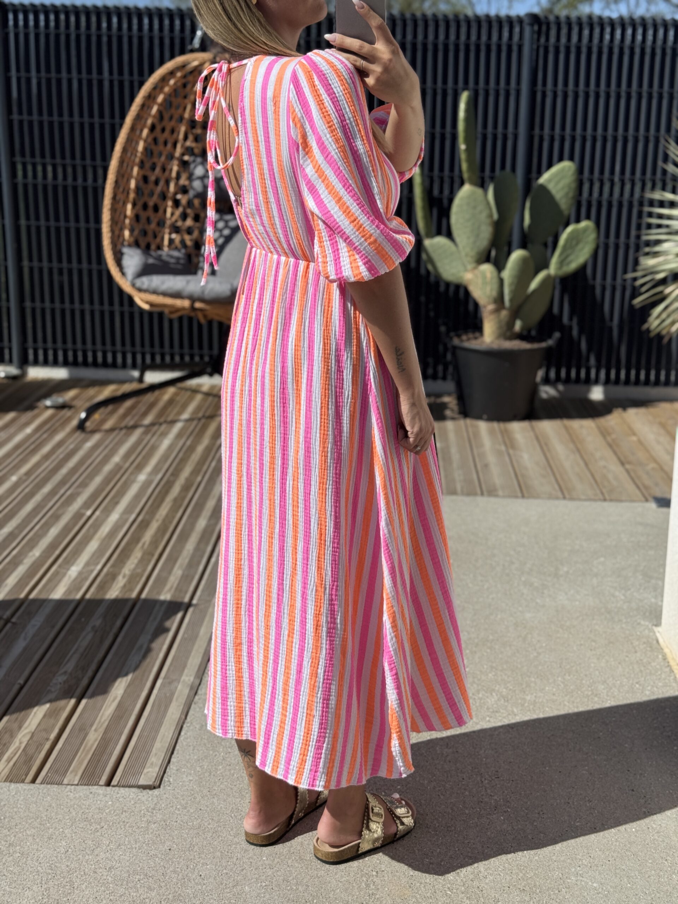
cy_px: 452
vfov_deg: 39.7
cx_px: 339
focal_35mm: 48
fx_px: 1254
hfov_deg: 30.3
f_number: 1.78
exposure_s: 1/7092
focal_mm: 6.76
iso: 64
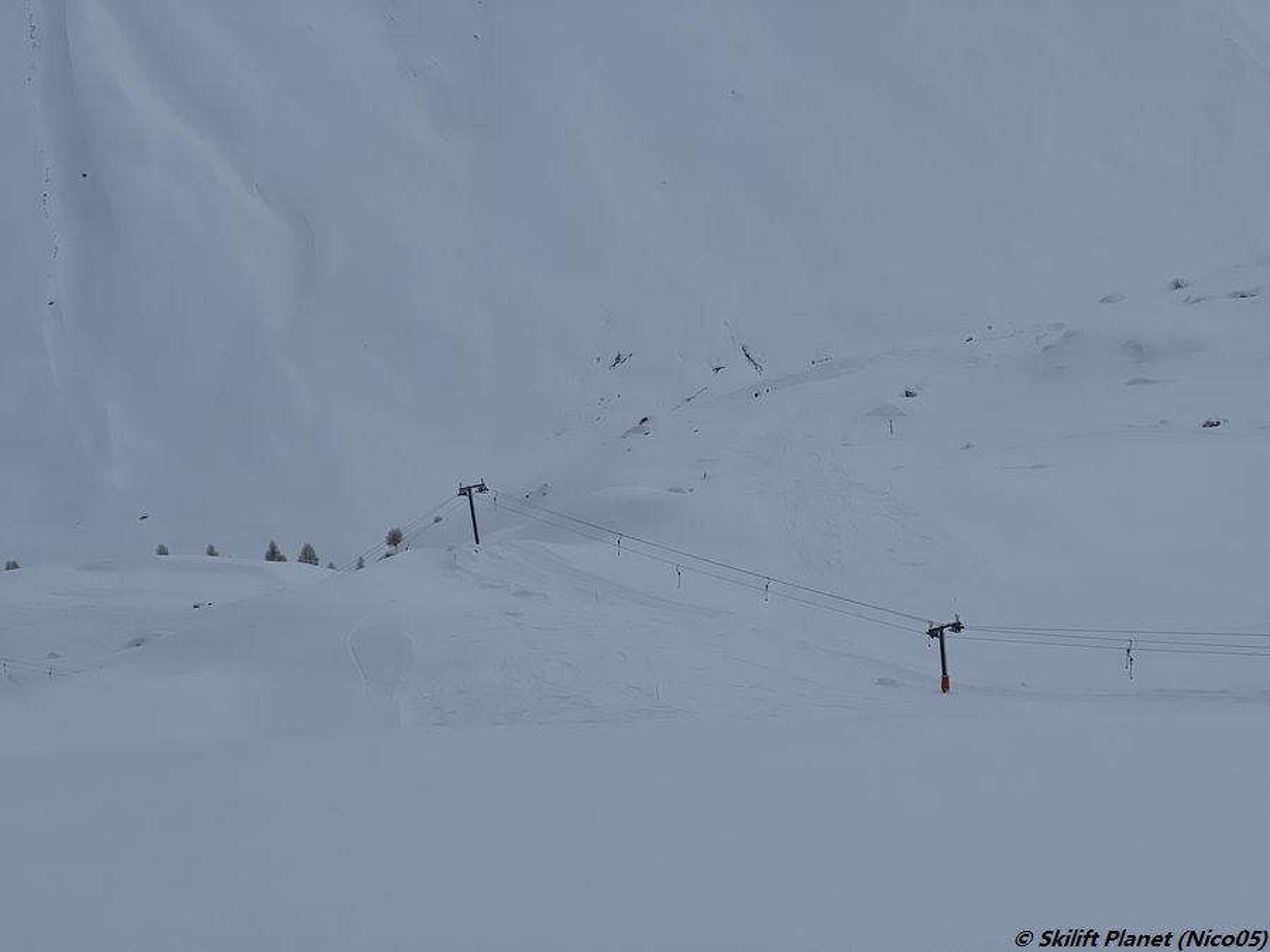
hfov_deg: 25.3
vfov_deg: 19.1
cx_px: 635
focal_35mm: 77
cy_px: 476
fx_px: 2825
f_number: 2.8
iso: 32
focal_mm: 9
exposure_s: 1/2597
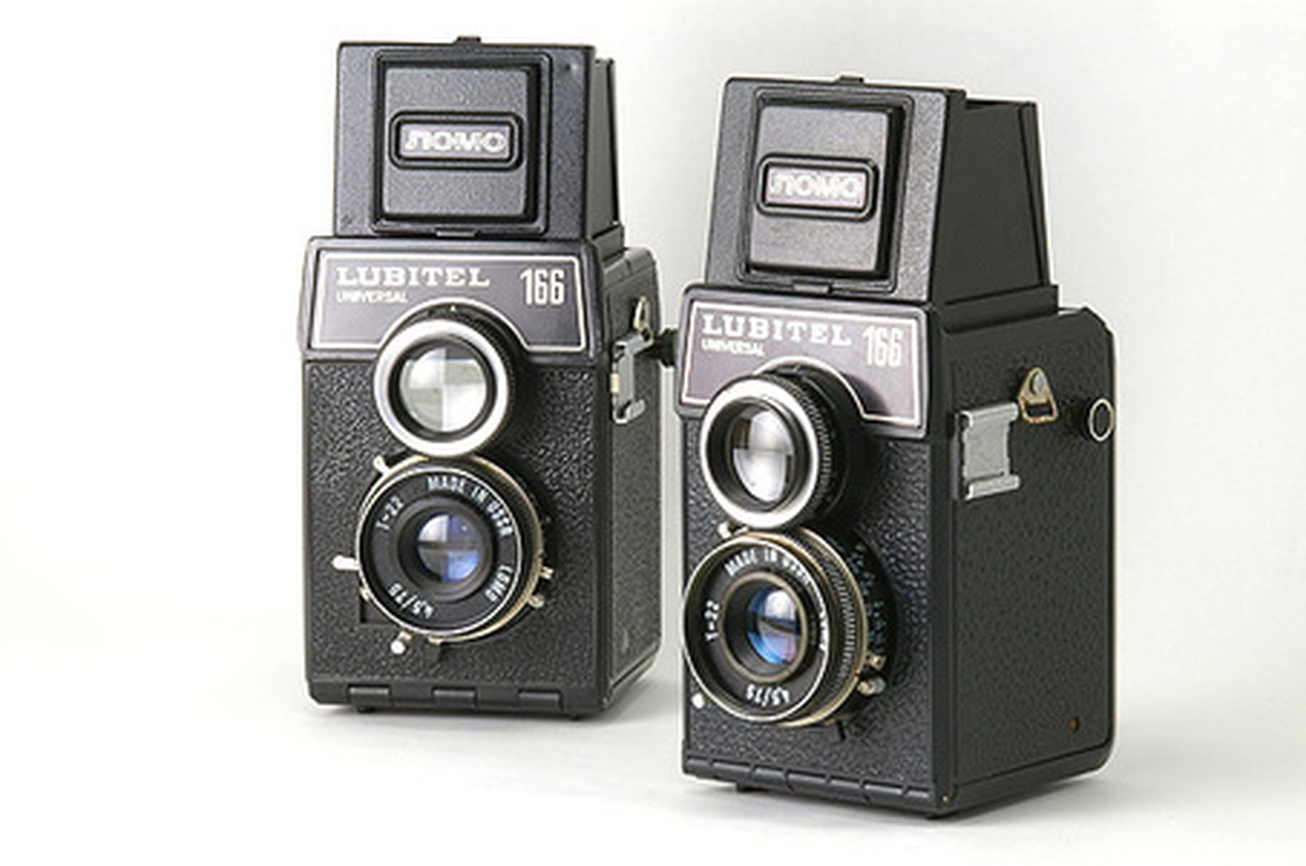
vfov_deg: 9.1
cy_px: 433
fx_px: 5432
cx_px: 653
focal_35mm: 150
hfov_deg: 13.7
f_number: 22
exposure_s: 2
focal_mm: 100
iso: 200
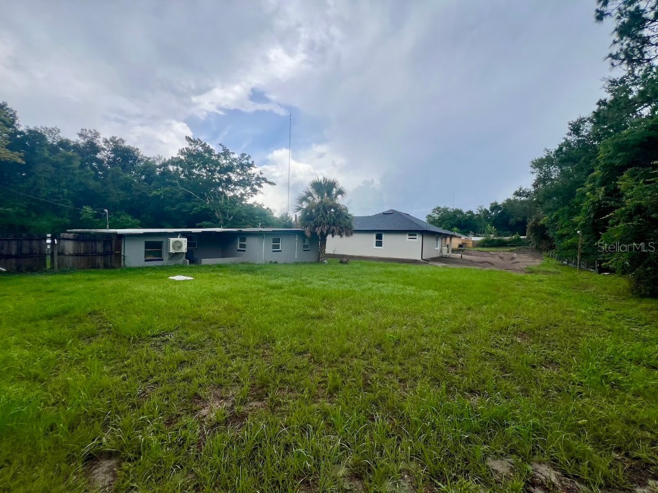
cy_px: 246
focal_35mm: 13
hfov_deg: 106.2
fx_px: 247
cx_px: 329
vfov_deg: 89.9
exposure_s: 1/797
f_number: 1.8
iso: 32
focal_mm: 1.57
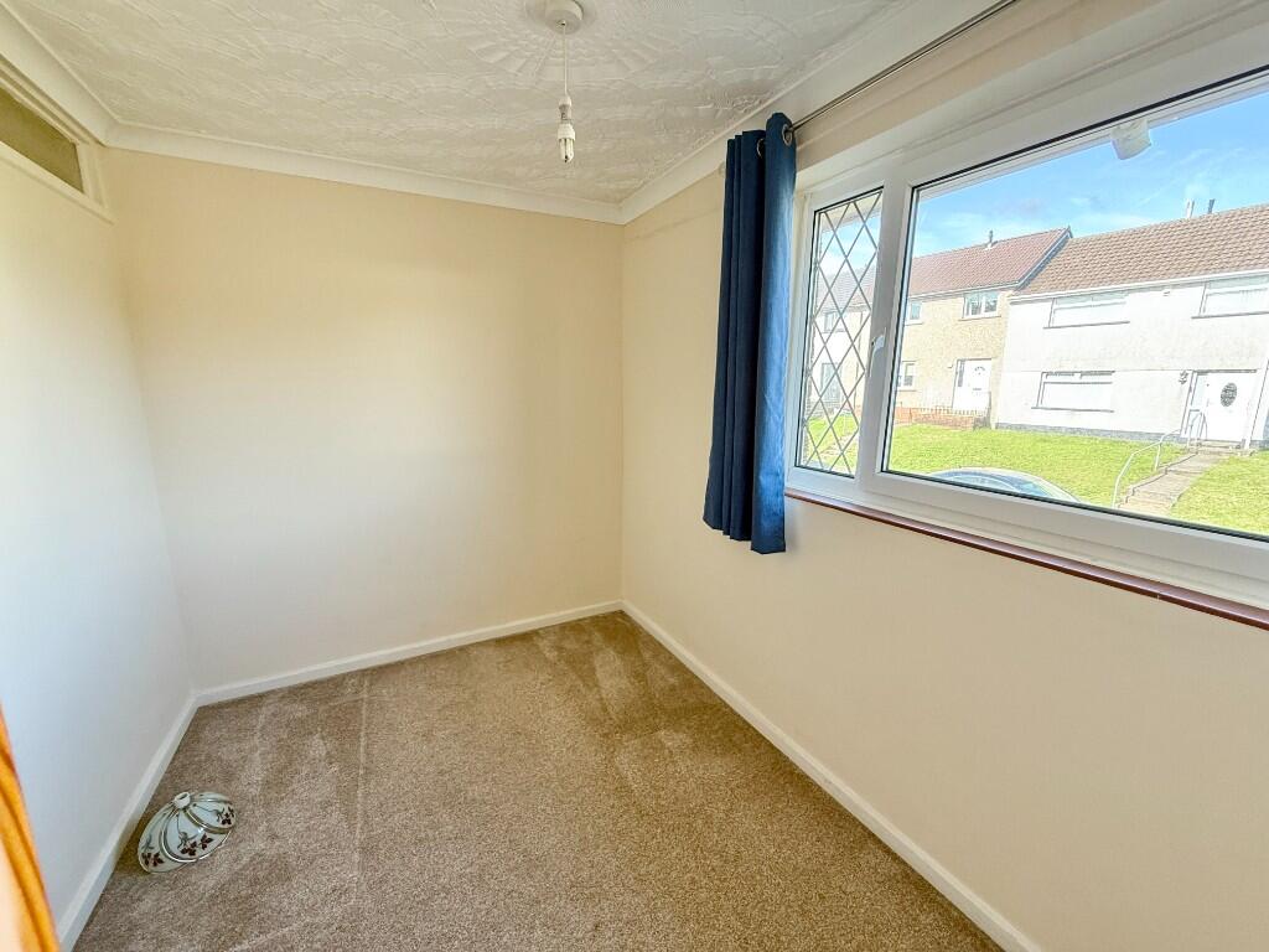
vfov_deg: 85.7
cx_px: 634
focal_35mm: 14
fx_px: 513
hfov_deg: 102.1
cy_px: 476
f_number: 2.2
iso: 160
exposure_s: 1/99
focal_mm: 2.22
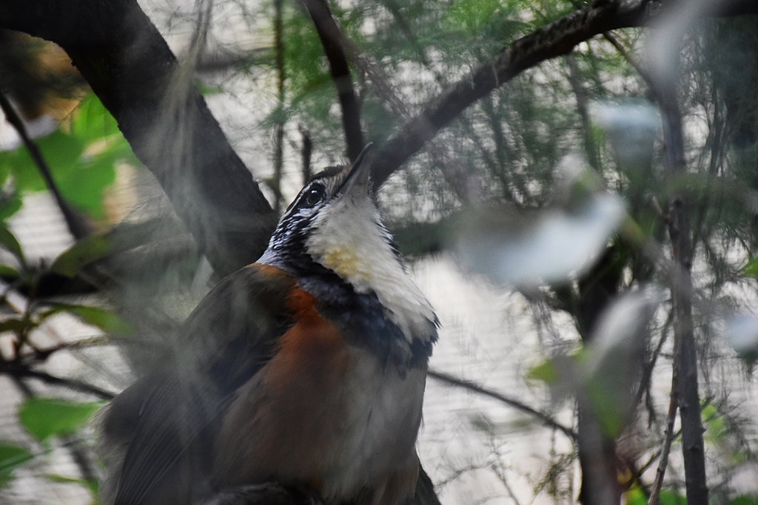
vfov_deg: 6.5
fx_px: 4422
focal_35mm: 210
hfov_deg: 9.8
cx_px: 379
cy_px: 252
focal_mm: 140
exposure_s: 1/500
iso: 2200
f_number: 5.6
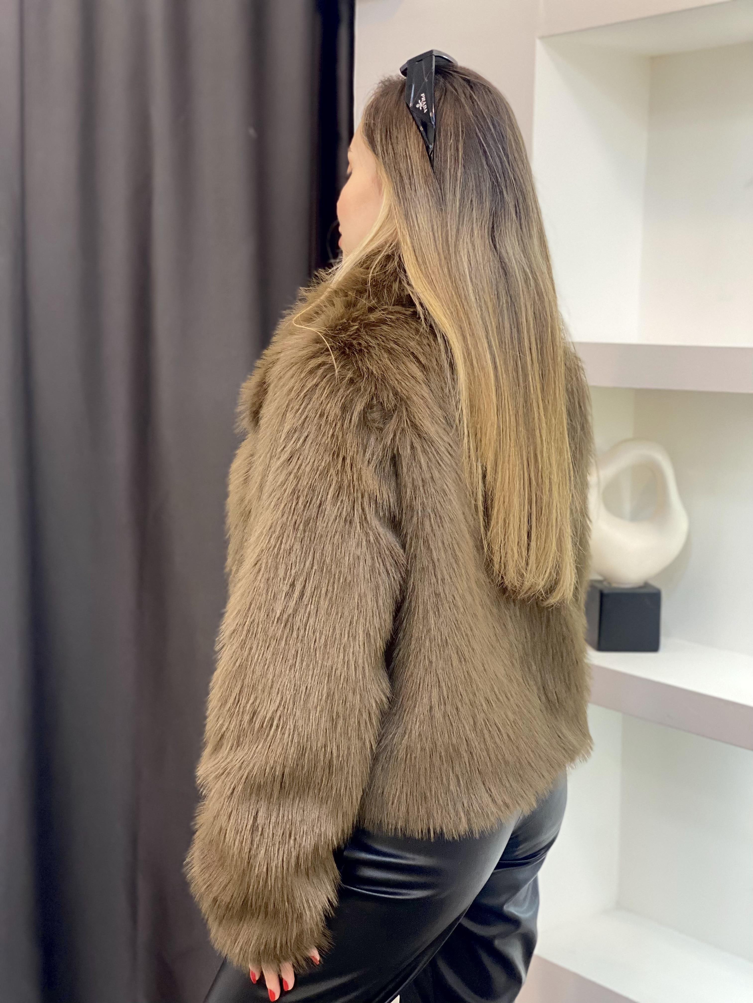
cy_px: 502
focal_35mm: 52
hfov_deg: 28.0
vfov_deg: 36.8
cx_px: 376
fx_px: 1508
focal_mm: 6
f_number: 2
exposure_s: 1/100
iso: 200
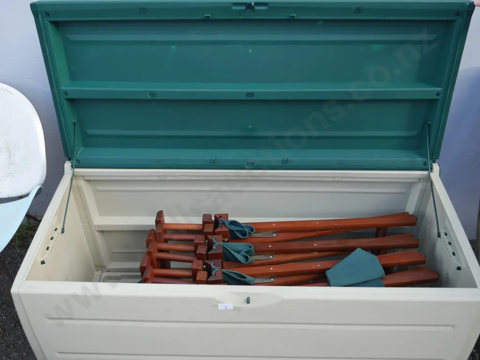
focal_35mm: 36
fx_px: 499
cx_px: 240
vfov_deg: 39.7
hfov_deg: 51.3
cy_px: 180
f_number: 4.5
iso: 200
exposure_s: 1/125
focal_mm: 18
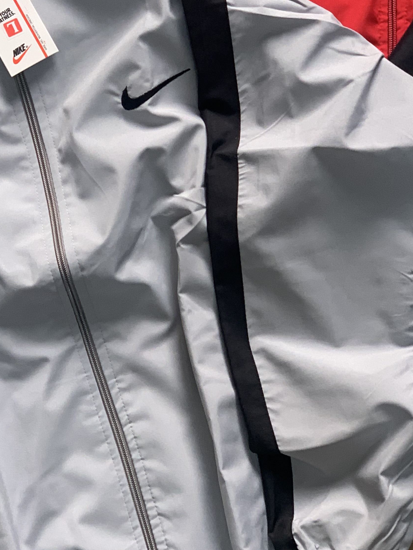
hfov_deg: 15.6
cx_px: 72
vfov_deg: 20.8
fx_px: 1495
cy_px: 217
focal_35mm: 94
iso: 125
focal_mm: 6
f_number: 2.4
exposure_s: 1/100
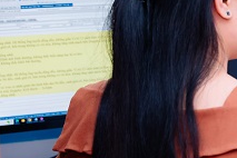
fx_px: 1052
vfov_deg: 8.6
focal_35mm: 160
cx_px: 408
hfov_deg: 12.0
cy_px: 73
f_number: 3.2
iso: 800
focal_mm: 42.5
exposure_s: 1/160
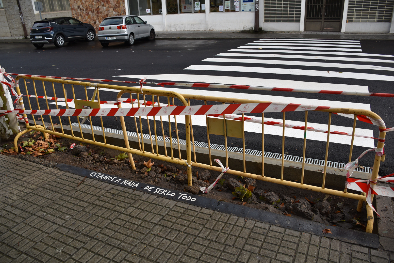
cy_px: 132
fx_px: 296
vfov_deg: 48.0
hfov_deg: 67.3
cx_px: 197
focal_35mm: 27
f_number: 3.5
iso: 100
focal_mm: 18
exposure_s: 1/160
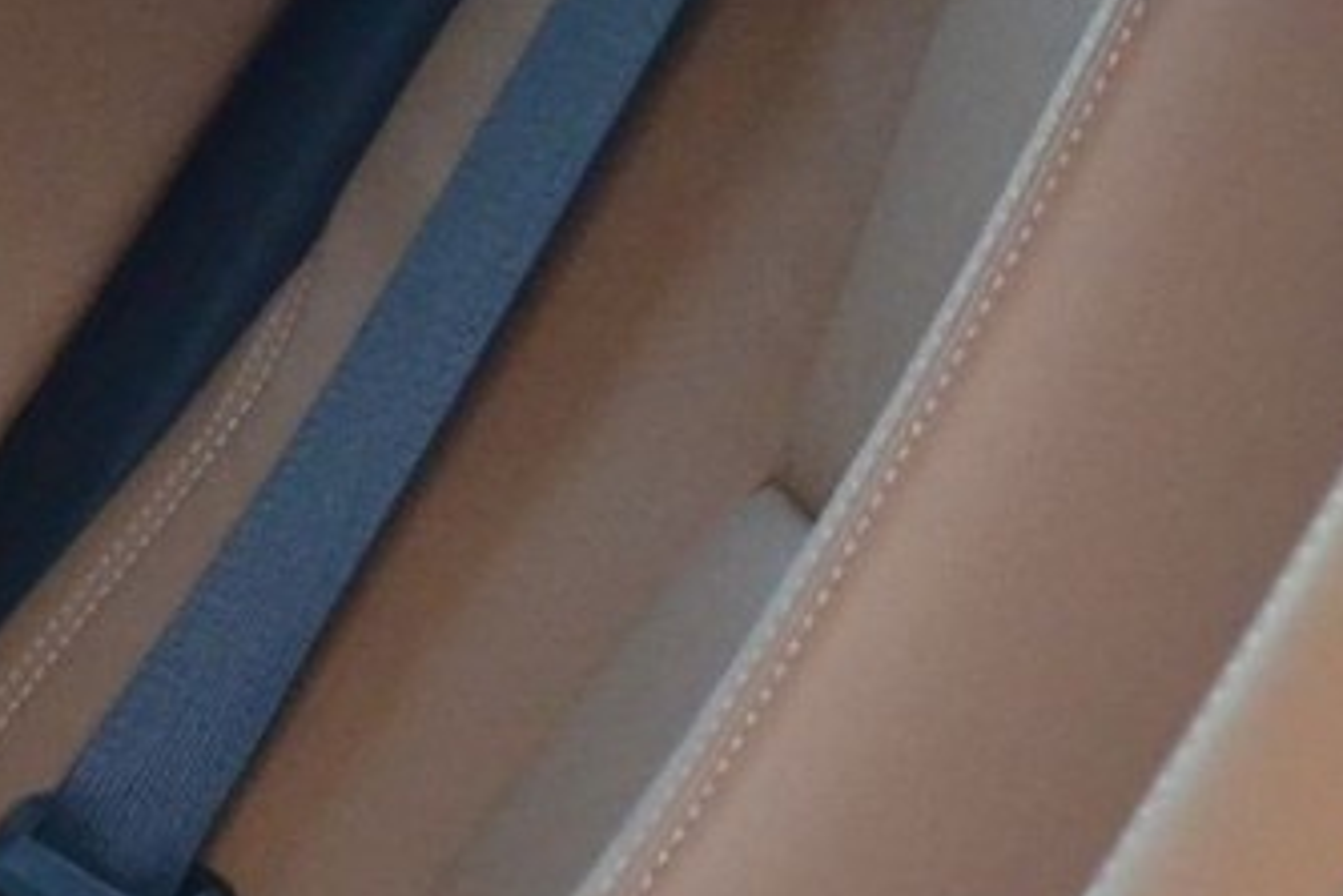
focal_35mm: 224
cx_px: -1303
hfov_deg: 8.7
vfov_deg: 6.1
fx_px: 8360
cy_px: 1045
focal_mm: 20
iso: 1600
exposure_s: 1/60
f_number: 2.8
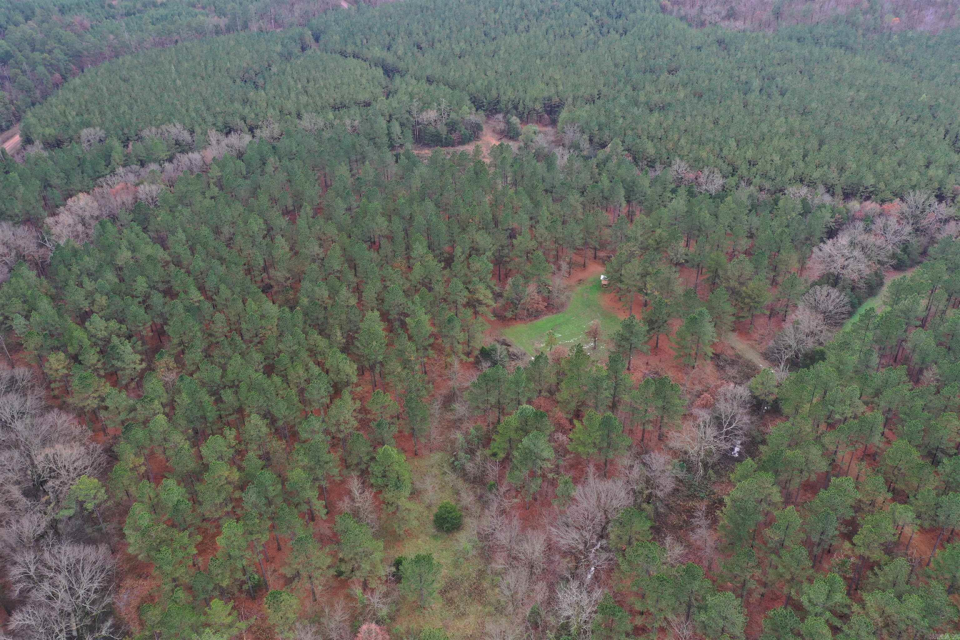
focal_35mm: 28
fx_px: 747
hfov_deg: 65.5
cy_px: 320
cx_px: 480
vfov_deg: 46.4
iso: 100
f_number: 4
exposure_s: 1/100
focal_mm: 10.26
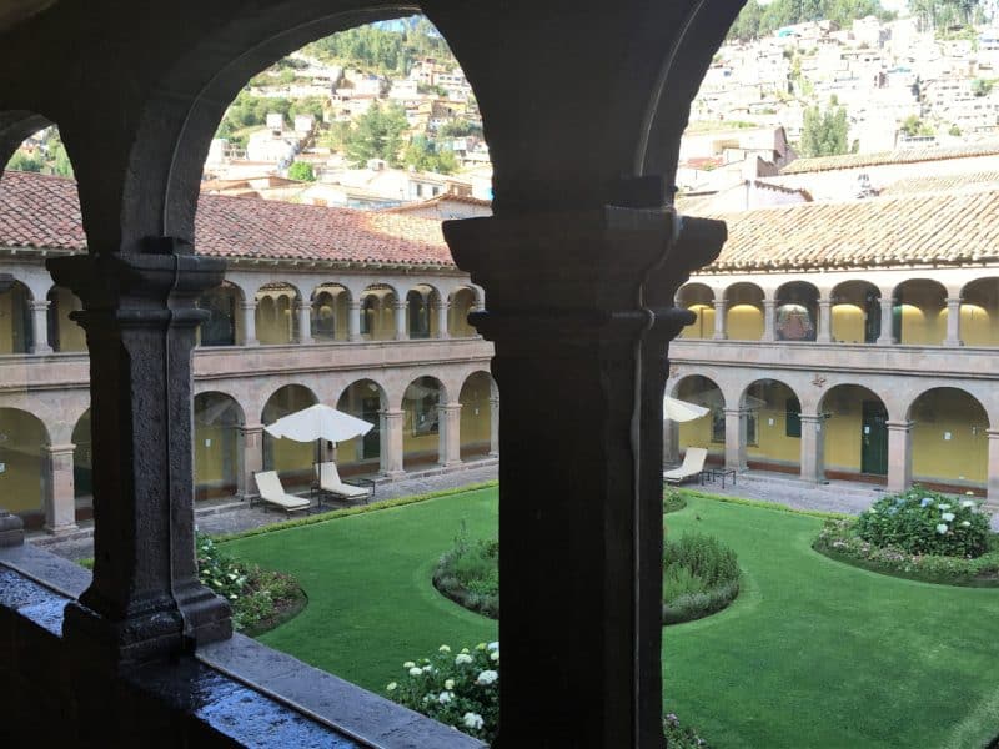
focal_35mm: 29
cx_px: 500
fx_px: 837
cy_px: 374
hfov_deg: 61.7
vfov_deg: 48.2
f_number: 2.2
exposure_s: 1/127
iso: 25
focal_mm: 4.15
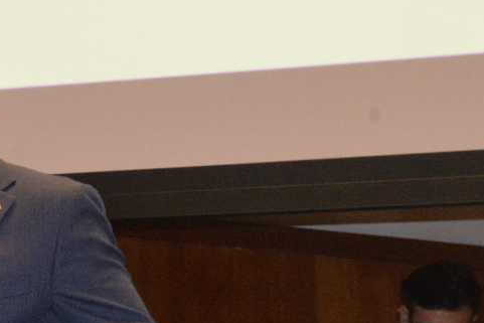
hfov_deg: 10.9
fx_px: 2461
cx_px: -217
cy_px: 255
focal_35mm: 183
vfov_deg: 7.5
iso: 6400
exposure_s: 1/60
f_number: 8
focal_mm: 55
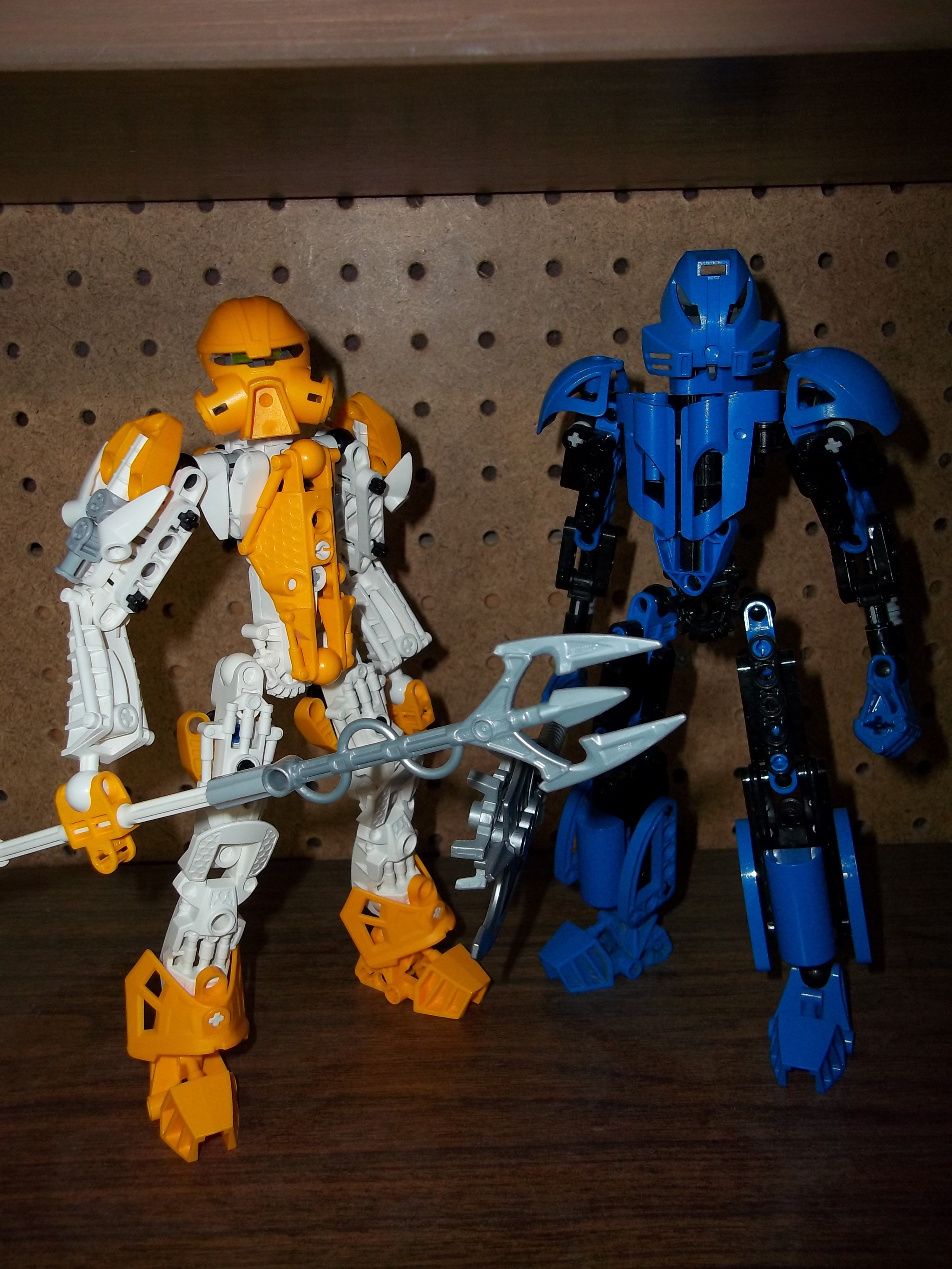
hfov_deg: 44.2
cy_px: 634
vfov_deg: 56.8
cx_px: 476
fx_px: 1173
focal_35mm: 32
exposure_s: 1/30
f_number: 2.9
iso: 80
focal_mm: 5.7
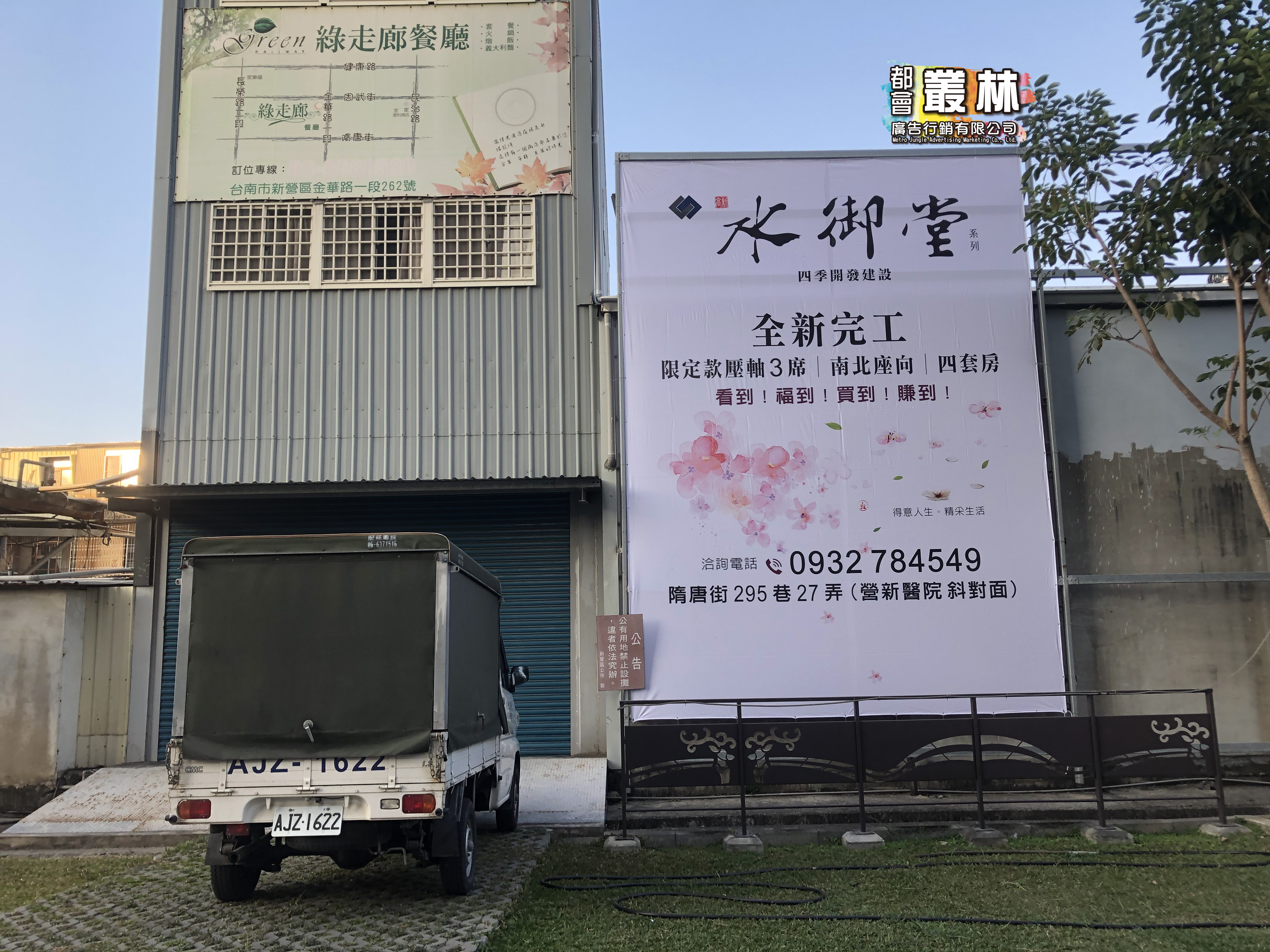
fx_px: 1027
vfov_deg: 49.7
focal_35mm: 28
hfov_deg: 63.4
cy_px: 476
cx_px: 635
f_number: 1.8
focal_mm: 3.99
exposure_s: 1/162
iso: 20
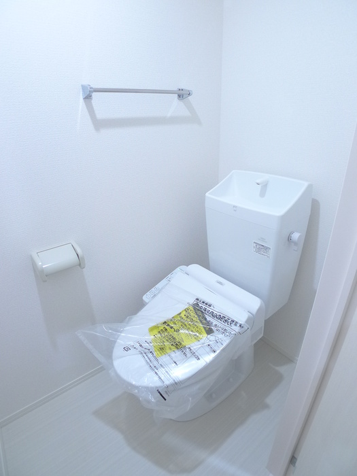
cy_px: 238
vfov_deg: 71.6
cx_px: 178
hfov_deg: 56.8
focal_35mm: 24
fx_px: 330
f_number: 2
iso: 400
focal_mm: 5.1
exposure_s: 1/50
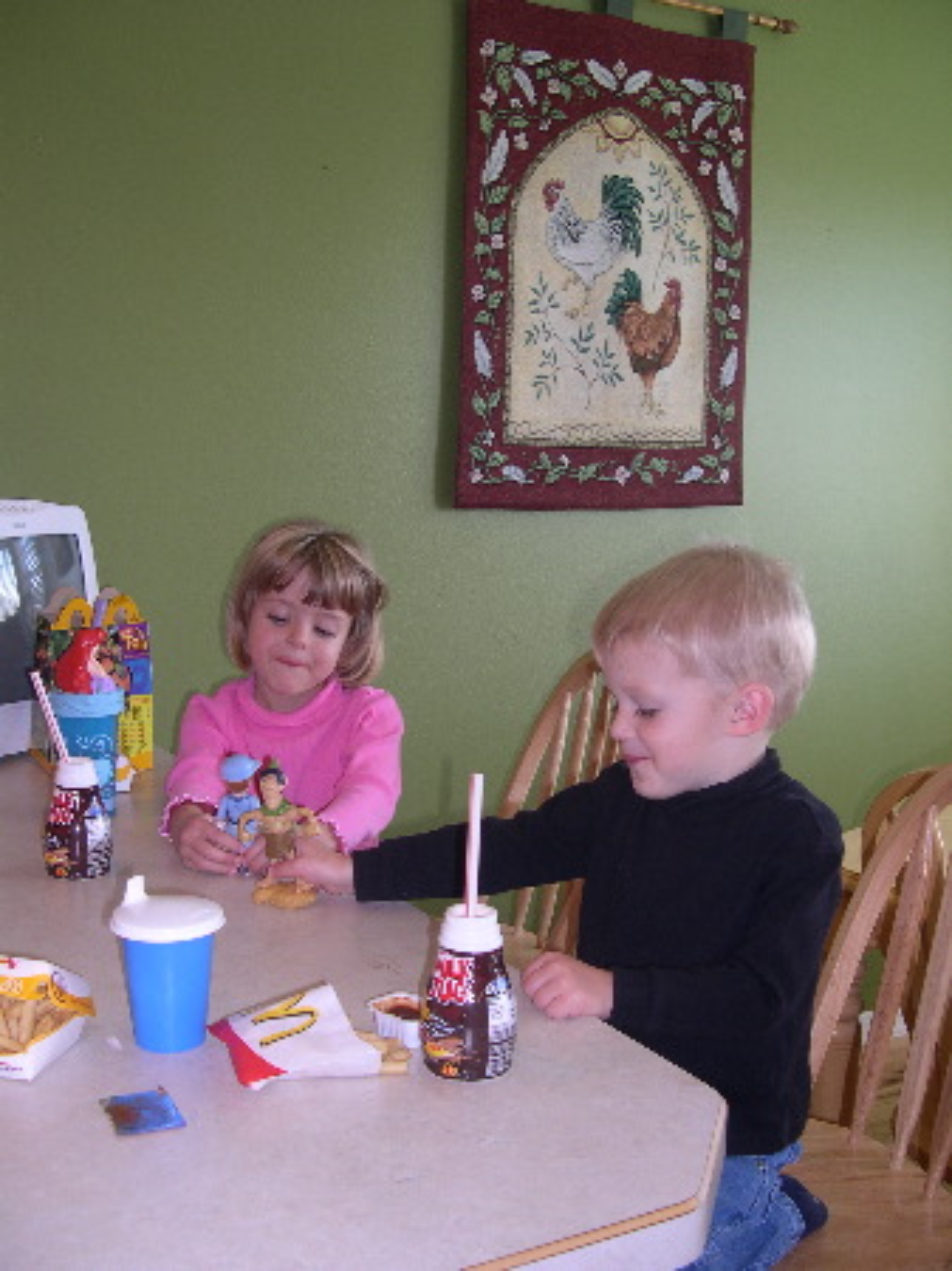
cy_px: 636
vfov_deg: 49.0
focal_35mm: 38
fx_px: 1395
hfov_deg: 37.7
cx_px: 476
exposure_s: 1/30
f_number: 2.8
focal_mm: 8
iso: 100
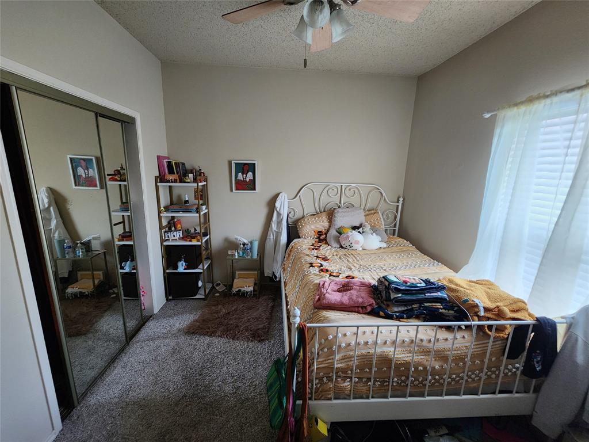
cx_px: 294
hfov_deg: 106.2
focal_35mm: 13
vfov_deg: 89.9
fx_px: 221
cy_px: 221
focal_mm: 2.2
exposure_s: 1/30
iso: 400
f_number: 2.2
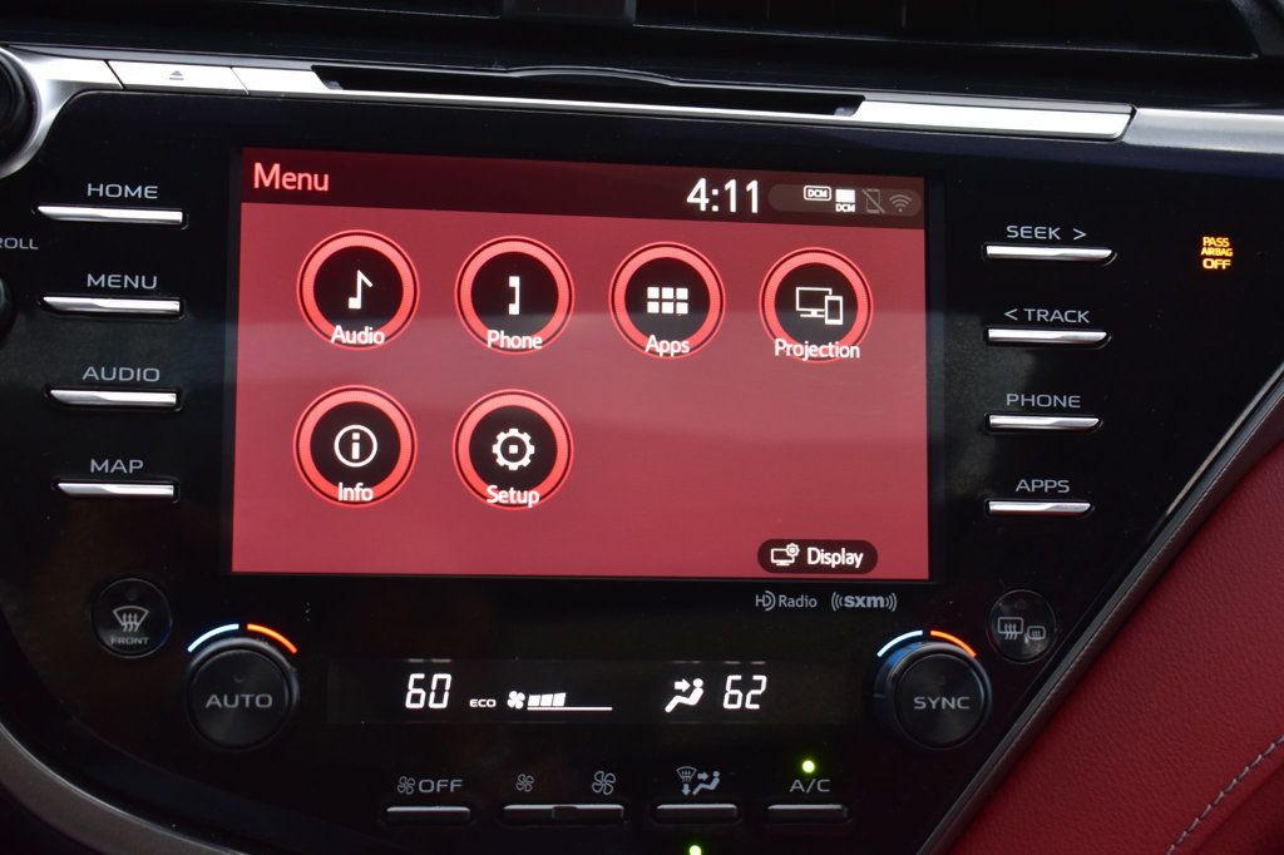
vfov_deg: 23.8
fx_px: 2032
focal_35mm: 57
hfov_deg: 35.1
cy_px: 428
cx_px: 642
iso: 720
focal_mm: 38
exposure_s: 1/15
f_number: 6.3
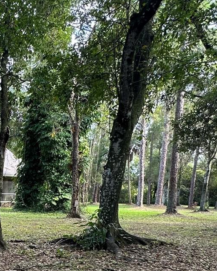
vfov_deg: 39.8
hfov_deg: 30.0
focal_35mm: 44
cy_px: 229
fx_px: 353
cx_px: -32
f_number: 2.2
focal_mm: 2.22
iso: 64
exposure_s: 1/99
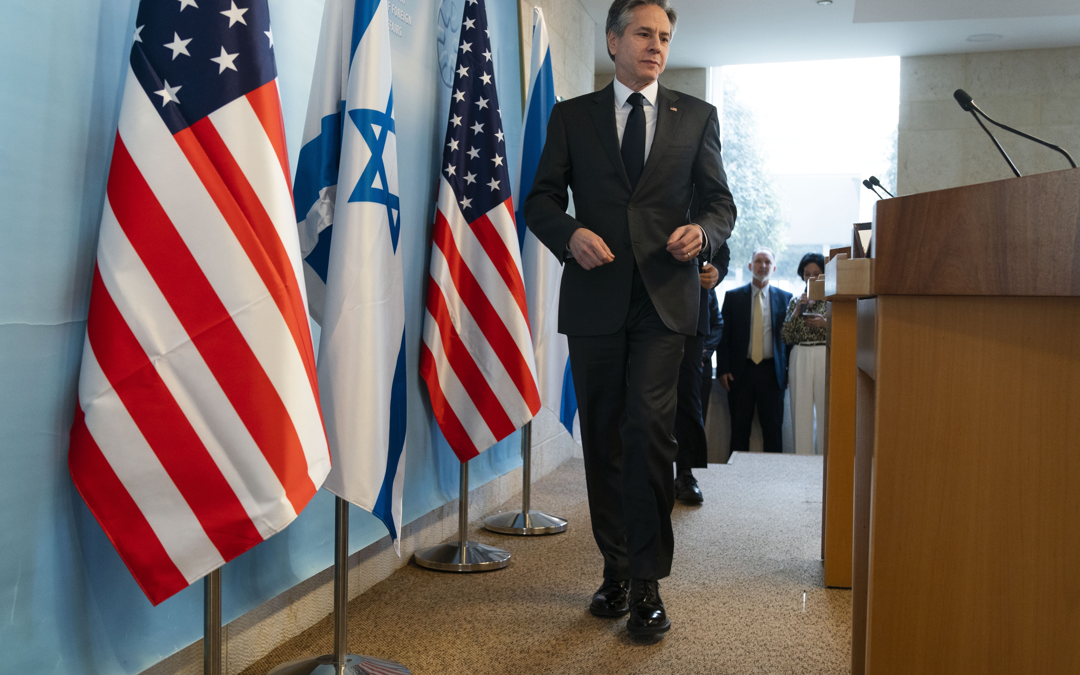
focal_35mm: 41
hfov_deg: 48.2
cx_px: 542
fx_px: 1207
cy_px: 327
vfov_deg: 31.2
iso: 2500
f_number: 4.5
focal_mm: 40
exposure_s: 1/320
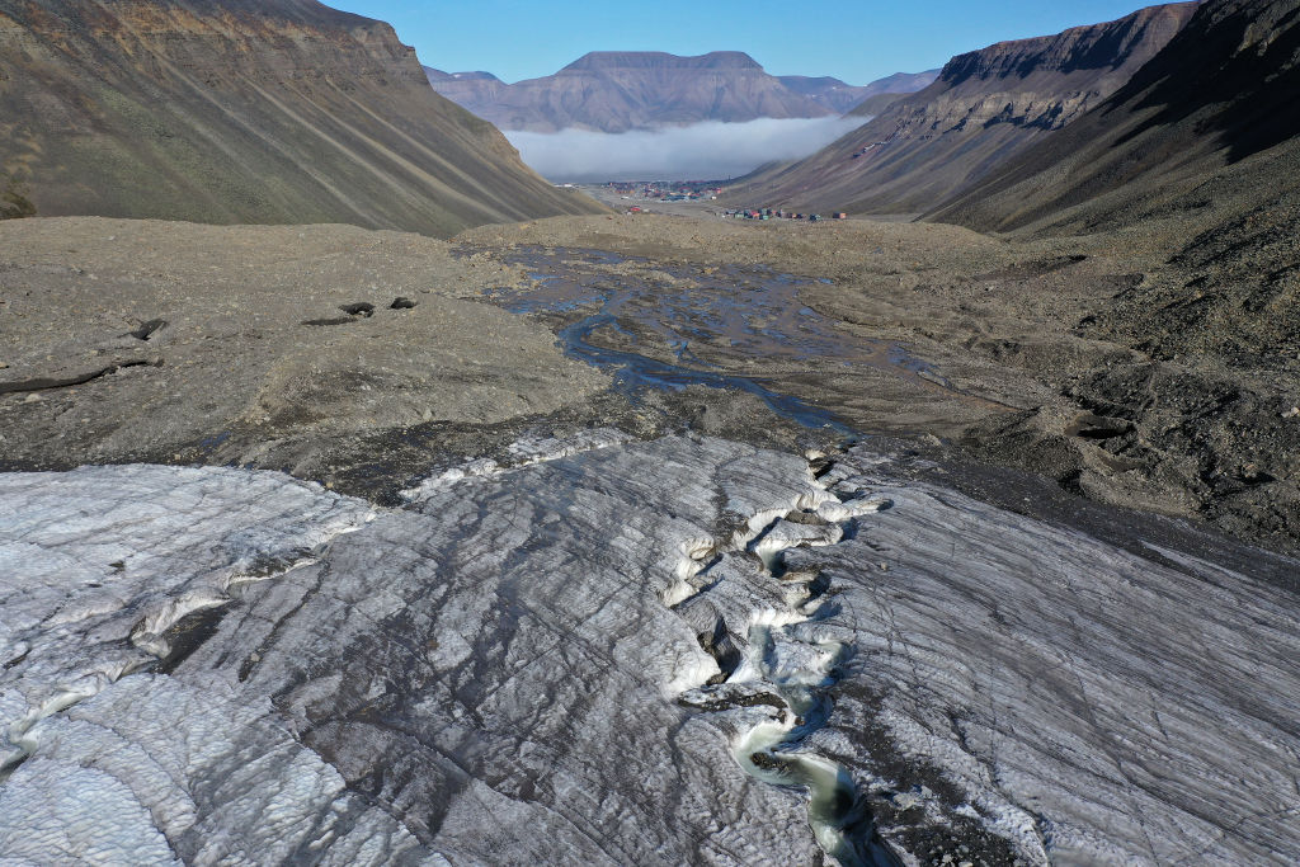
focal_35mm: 28
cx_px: 650
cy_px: 434
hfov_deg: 65.5
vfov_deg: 46.4
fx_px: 1011
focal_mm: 10.26
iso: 100
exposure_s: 1/100
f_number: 4
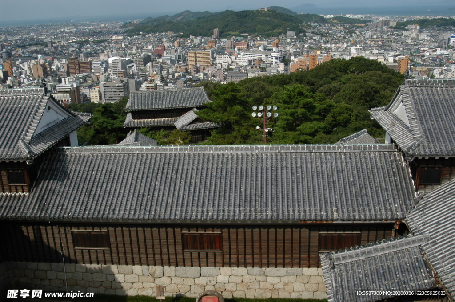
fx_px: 455
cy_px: 151
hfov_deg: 53.2
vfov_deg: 36.8
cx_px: 228
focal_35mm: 36
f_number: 10
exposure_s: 1/350
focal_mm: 24
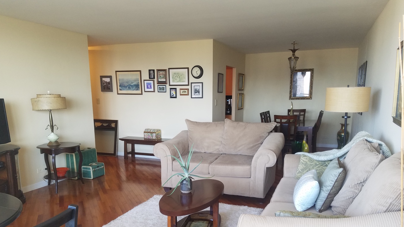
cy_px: 150
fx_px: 311
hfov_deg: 66.1
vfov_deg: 39.7
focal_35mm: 29
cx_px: 198
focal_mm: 4.2
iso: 100
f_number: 1.7
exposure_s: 1/60
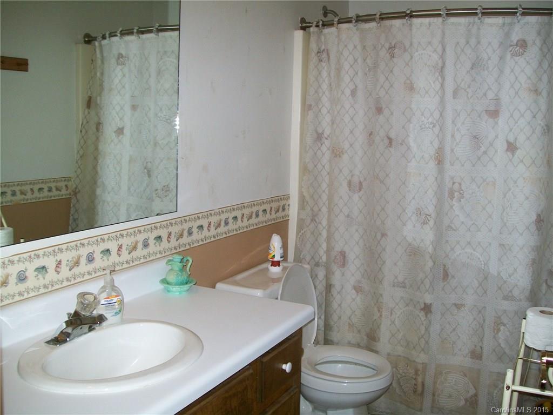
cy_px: 208
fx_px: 575
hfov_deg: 51.4
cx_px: 276
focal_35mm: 36
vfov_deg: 39.7
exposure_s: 1/60
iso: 64
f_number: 2.7
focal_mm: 6
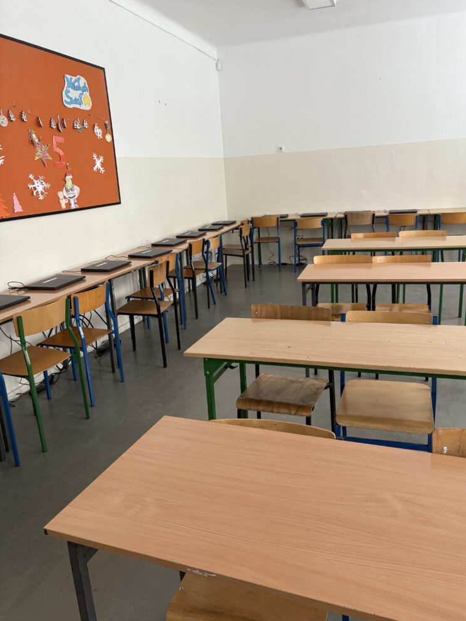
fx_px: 484
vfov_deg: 65.3
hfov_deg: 51.4
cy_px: 300
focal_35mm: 27
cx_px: 240
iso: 200
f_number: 1.6
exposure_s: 1/60
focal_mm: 5.96
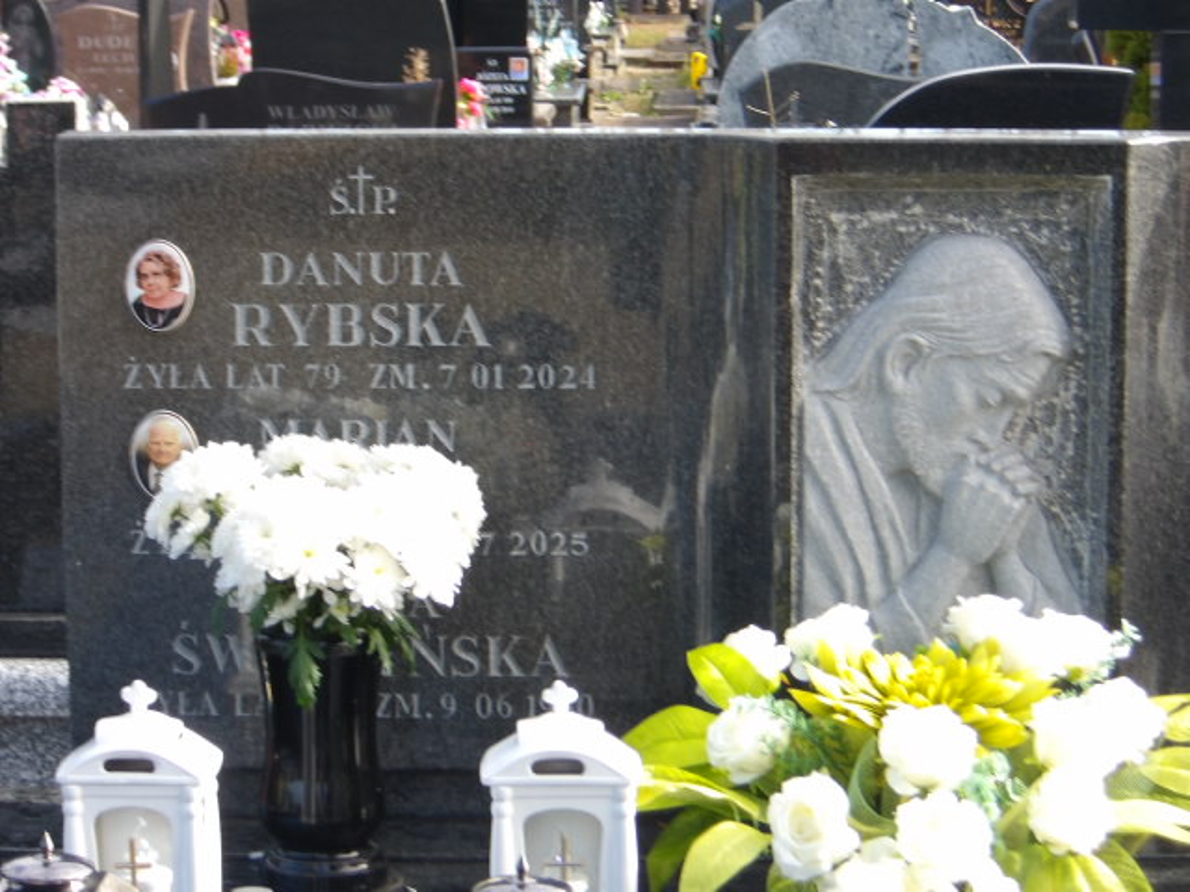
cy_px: 446
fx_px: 3713
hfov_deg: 18.2
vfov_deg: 13.7
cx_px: 595
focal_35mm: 108
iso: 100
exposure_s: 1/76
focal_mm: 19.6
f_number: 6.6
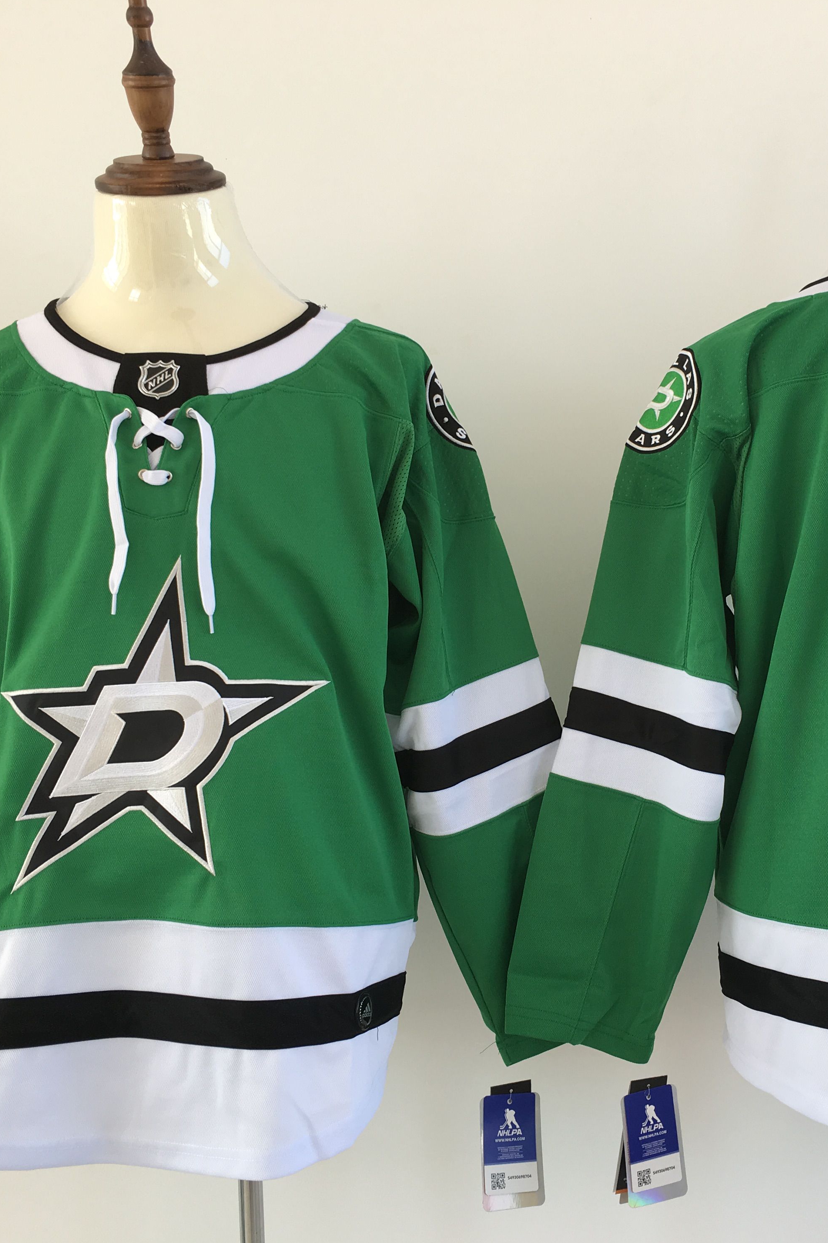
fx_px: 1415
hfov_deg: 32.4
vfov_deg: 47.4
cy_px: 624
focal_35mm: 41
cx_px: 538
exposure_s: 1/106
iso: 25
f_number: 2.2
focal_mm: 4.15
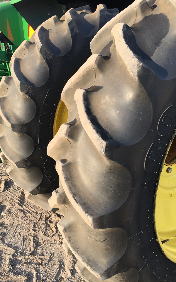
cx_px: 89
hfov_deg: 40.6
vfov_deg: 61.2
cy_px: 140
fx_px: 238
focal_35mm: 31
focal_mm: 4.15
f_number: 2.2
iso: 25
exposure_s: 1/342
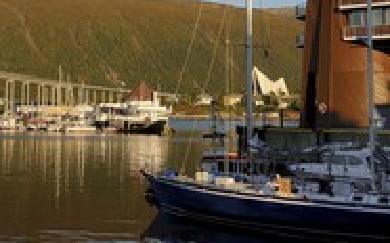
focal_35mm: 83
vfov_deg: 15.4
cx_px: 117
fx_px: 882
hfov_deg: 24.8
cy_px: -10
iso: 200
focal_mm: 36
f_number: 14
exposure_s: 1/160
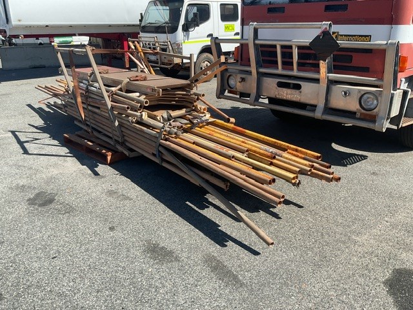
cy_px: 155
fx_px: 346
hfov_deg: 61.7
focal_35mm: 29
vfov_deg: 48.2
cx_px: 206
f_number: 1.8
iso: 16
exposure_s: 1/1377
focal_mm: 3
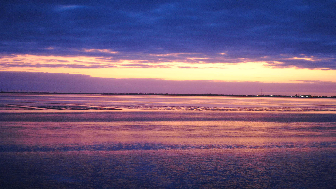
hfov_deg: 30.2
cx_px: 172
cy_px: 91
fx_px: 624
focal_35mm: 70
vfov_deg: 17.2
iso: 800
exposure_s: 1/15
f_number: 5.3
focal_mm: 40
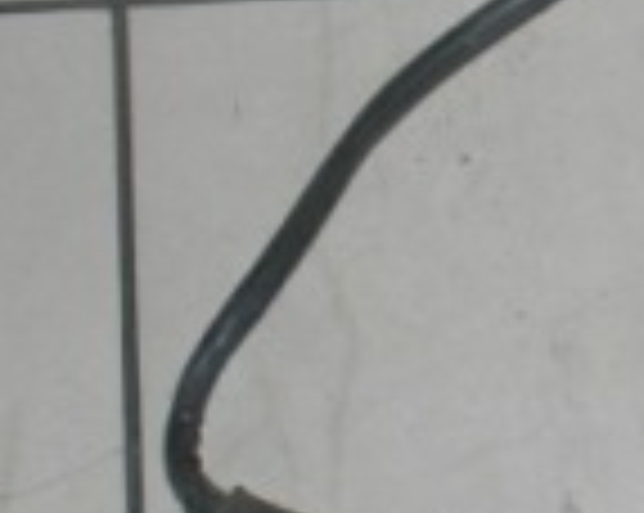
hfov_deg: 8.0
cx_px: 788
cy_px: 362
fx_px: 4549
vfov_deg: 6.5
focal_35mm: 239
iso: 50
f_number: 4.1
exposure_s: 1/60.1
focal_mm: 13
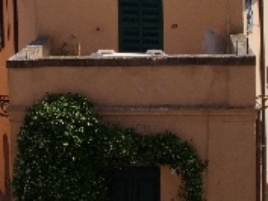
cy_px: -14
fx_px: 945
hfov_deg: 15.9
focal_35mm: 122
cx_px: 20
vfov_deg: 12.0
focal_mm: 9.87
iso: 50
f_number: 7.8
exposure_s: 1/250
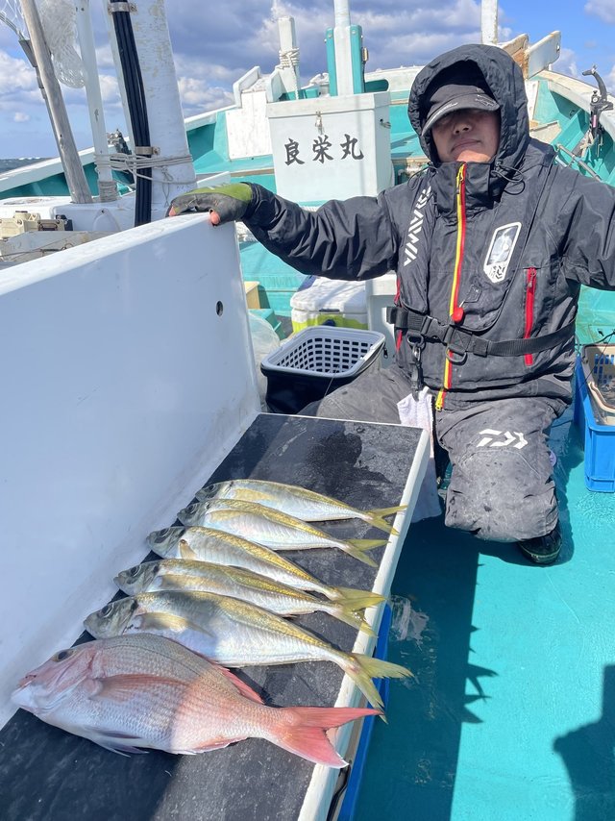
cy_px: 410
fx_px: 616
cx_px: 308
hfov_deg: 53.0
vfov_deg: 67.3
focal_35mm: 26
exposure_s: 1/3401
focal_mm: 4.2
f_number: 1.6
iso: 32
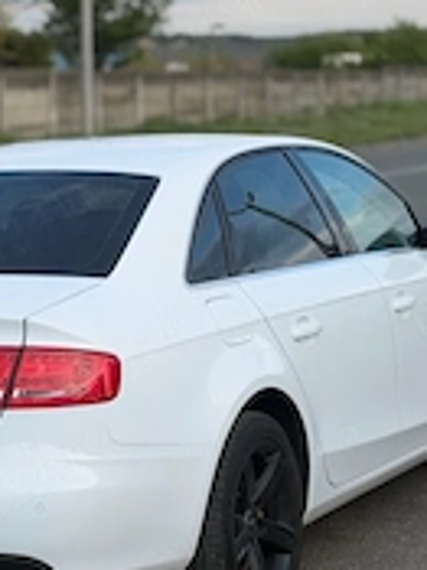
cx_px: 68
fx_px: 1811
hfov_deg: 13.4
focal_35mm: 110
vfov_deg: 17.9
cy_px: 287
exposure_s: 1/1353
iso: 64
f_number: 1.78
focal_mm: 6.76
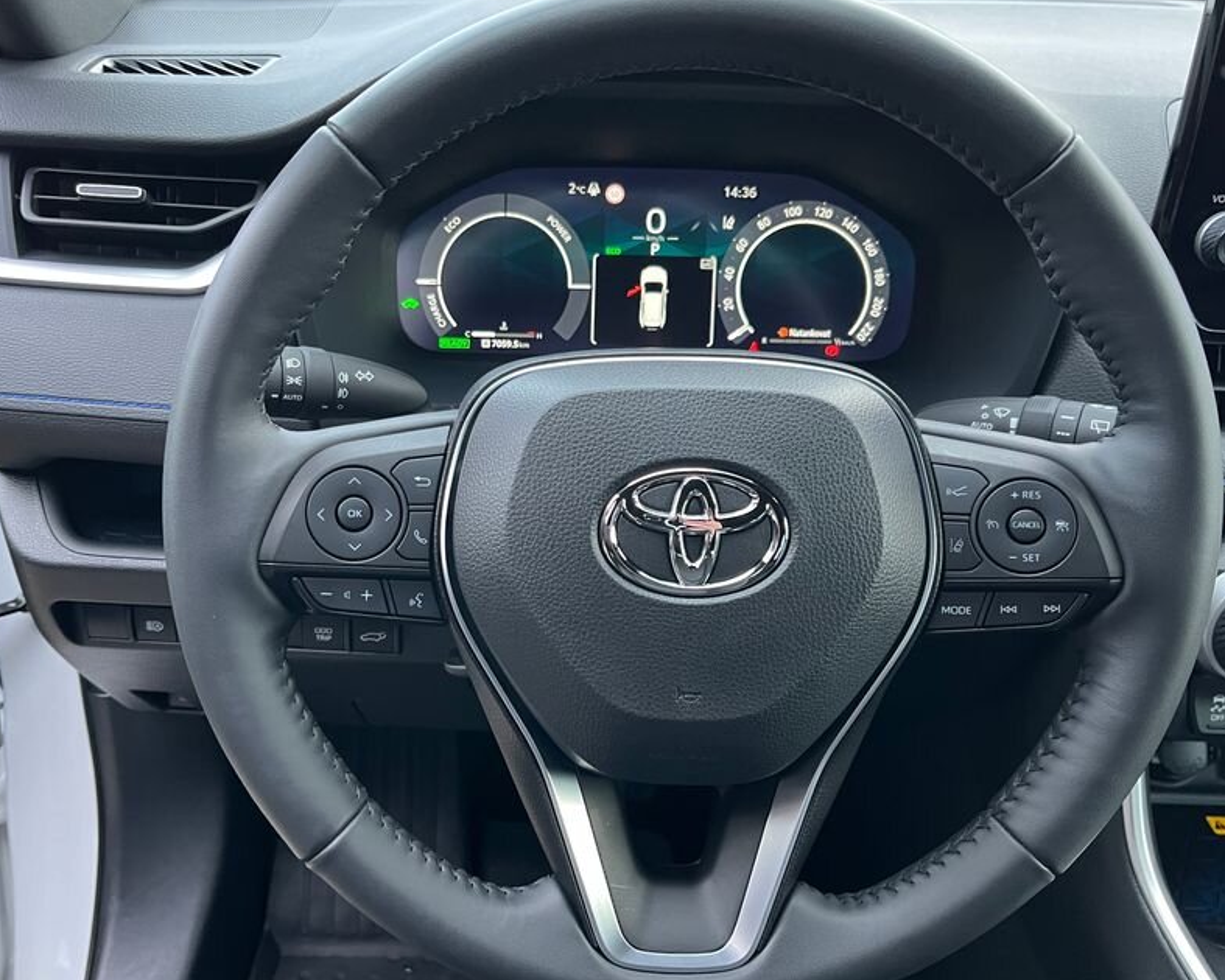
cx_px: 562
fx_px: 1197
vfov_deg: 44.5
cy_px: 523
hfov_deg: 54.1
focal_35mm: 33
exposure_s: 1/60
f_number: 1.6
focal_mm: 5.1
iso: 250
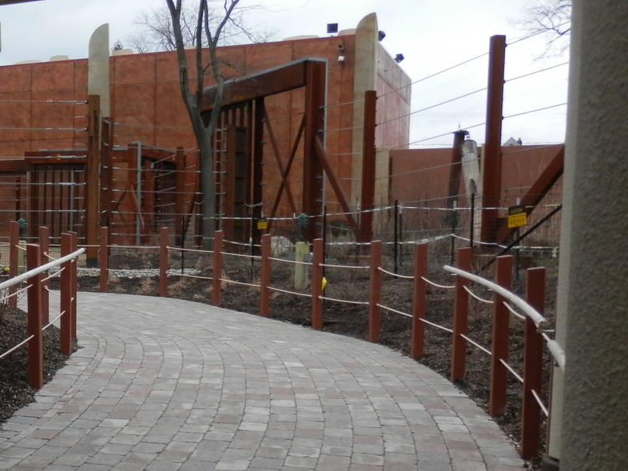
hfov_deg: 36.2
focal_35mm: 50
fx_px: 907
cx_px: 78
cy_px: 312
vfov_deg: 28.9
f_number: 3
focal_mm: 4.5
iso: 80
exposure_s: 1/500
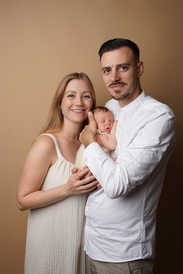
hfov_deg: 31.8
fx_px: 321
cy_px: 137
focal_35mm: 42
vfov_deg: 46.3
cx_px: 92
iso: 160
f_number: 7.1
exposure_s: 1/160
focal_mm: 42.1
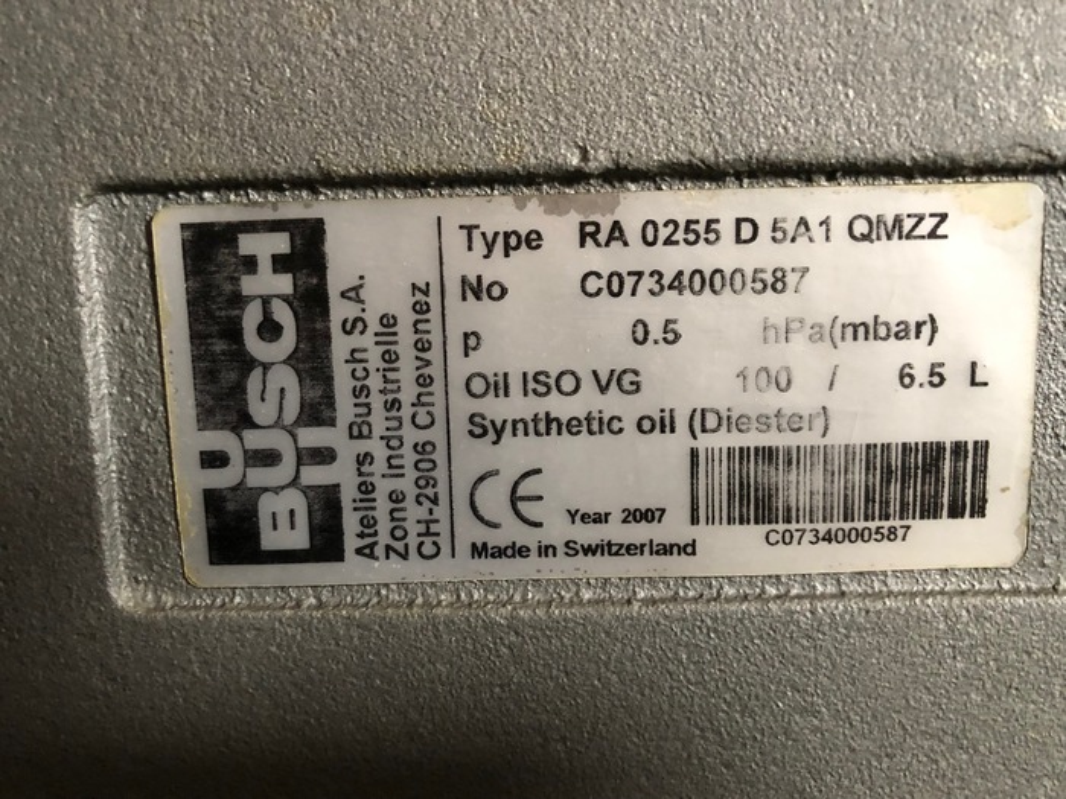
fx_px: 862
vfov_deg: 49.7
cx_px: 533
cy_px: 400
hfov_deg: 63.4
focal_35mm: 28
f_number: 1.8
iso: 100
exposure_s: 1/8
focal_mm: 3.99
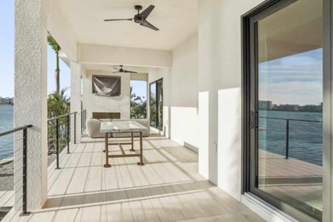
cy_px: 114
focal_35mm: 22
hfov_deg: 78.6
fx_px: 203
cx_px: 162
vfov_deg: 57.2
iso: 400
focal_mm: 10
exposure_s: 1/1500
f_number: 8
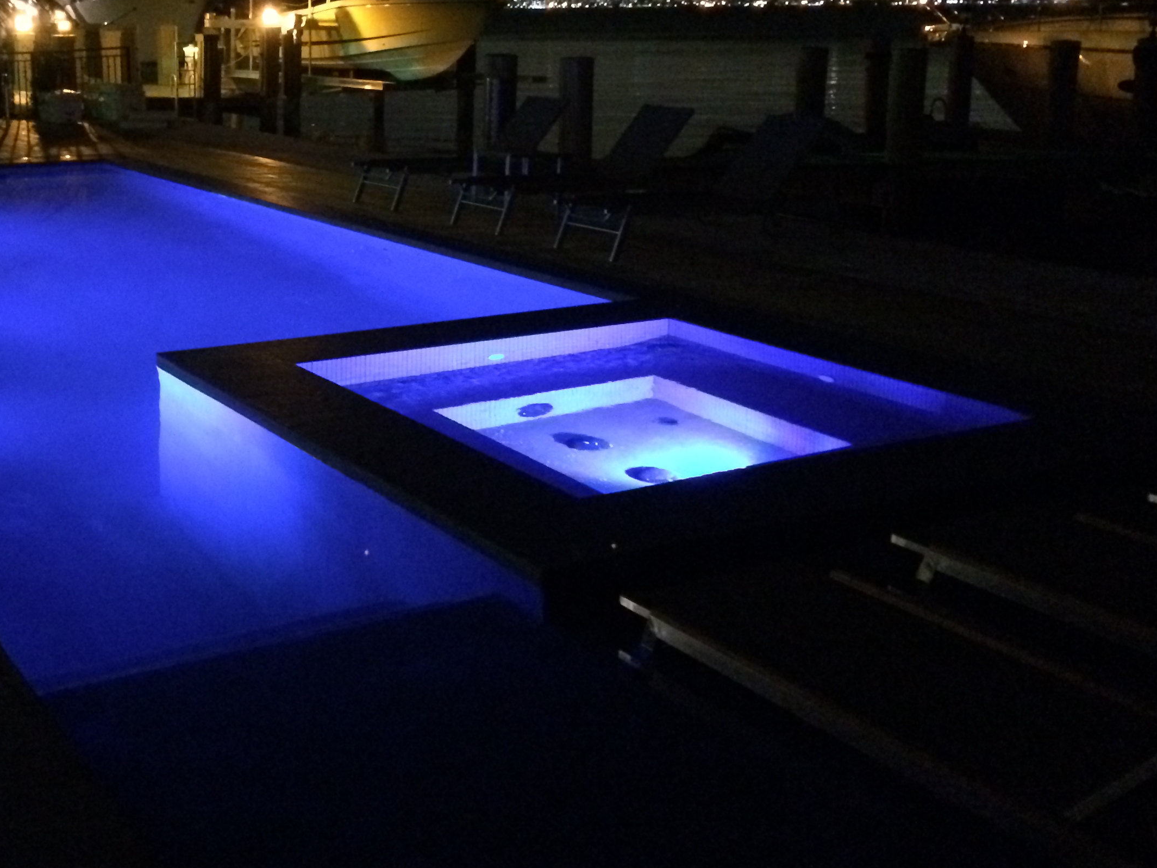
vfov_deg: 31.2
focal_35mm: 46
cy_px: 275
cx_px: 319
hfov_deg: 40.3
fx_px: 1538
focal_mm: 4.12
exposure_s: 1/15
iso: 1600
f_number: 2.2
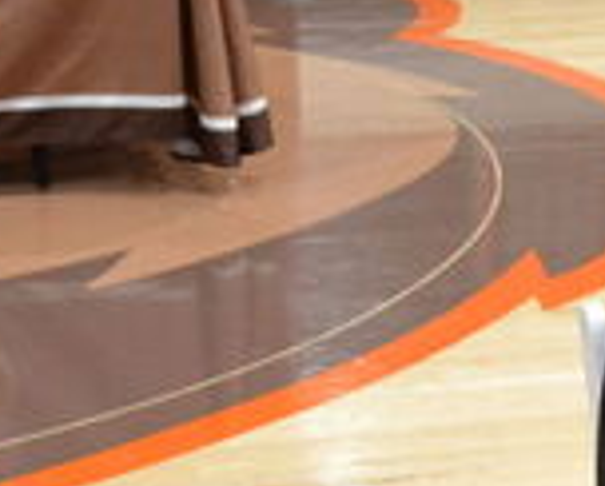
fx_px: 2956
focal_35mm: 165
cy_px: 394
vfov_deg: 9.4
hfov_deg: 11.1
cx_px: 969
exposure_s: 1/160
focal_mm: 29
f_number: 4.5
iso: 3200
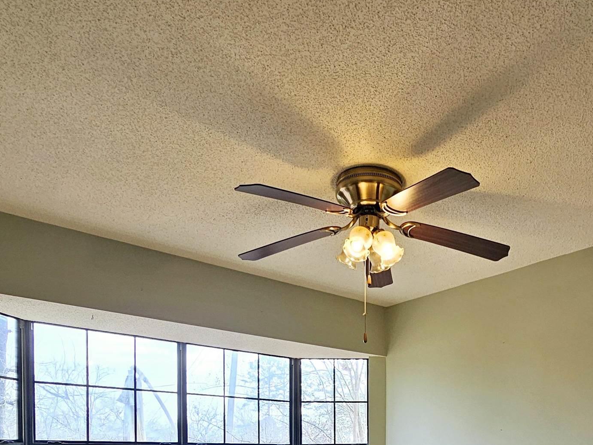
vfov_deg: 40.8
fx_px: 497
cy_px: 464
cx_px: 392
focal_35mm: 29
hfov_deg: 60.3
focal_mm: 2.2
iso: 50
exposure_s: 1/135
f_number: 2.2
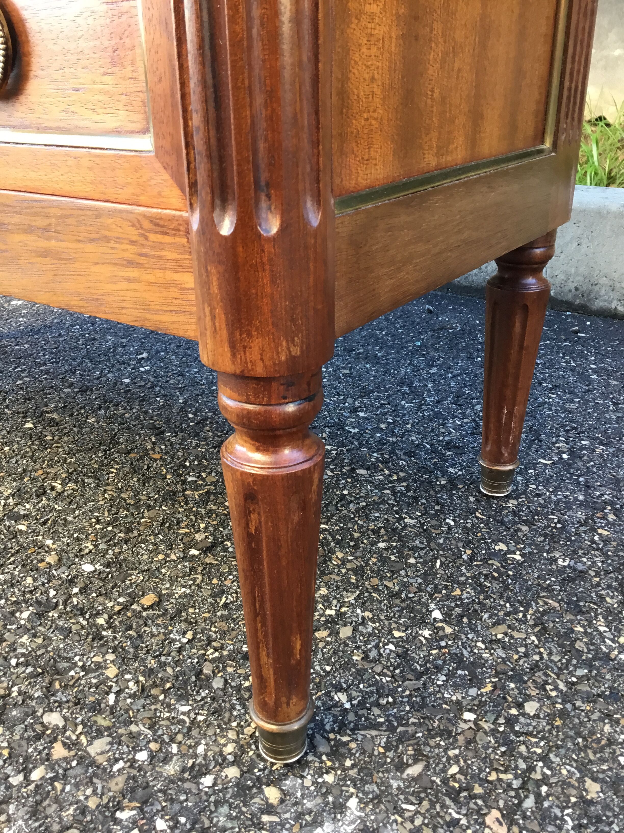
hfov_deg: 45.4
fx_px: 745
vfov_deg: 58.4
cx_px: 312
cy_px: 416
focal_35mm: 31
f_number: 2.4
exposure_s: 1/33
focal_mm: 3.3
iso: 64
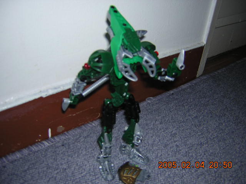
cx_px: 123
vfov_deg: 39.7
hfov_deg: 51.4
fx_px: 256
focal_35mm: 36
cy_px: 92
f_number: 2.6
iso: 100
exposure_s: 1/60.1
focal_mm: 4.7
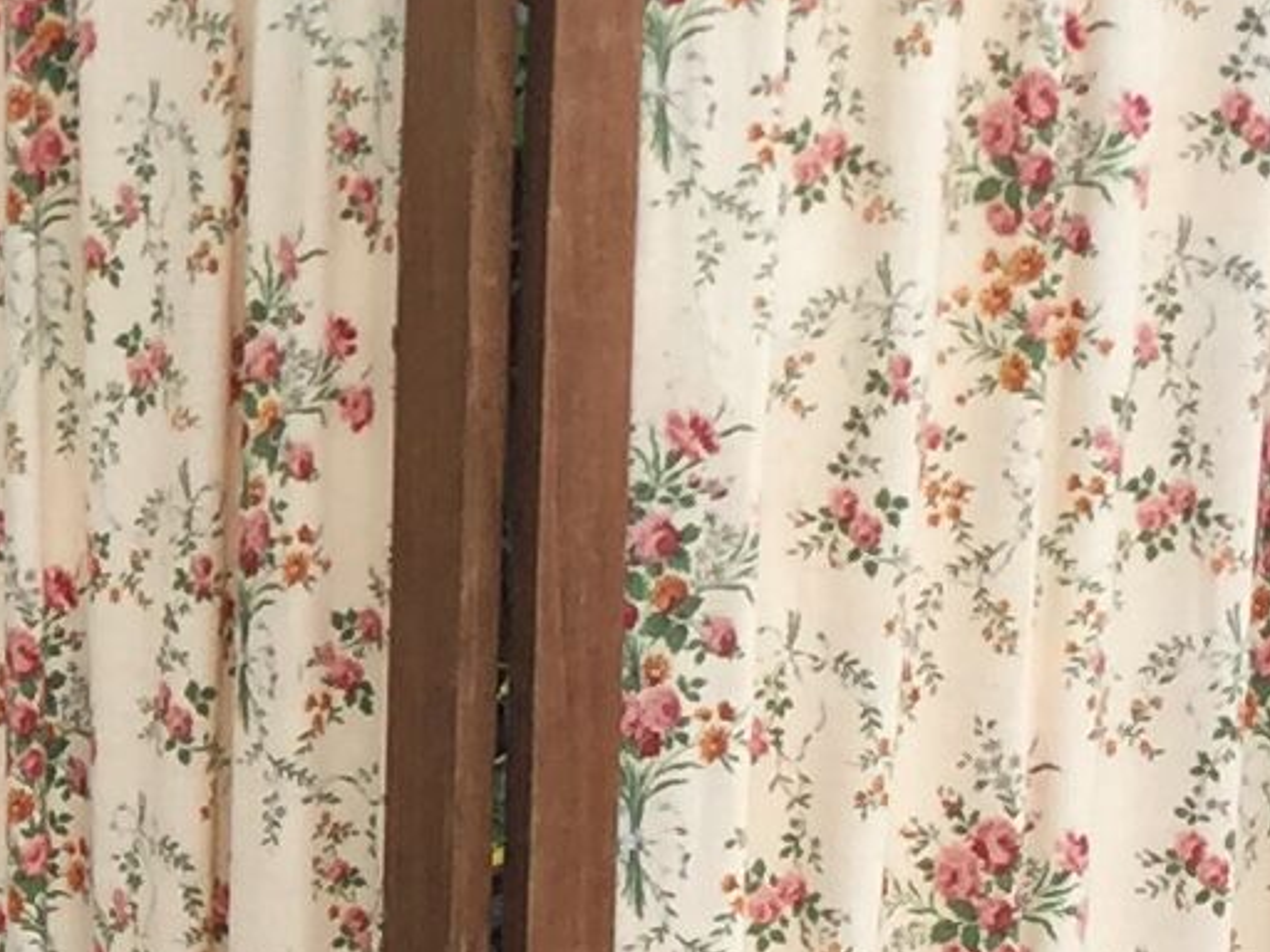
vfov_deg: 8.0
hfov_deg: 10.1
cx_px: -1024
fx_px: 6787
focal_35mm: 185
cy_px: 905
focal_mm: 4.15
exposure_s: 1/444
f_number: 2.2
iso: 32
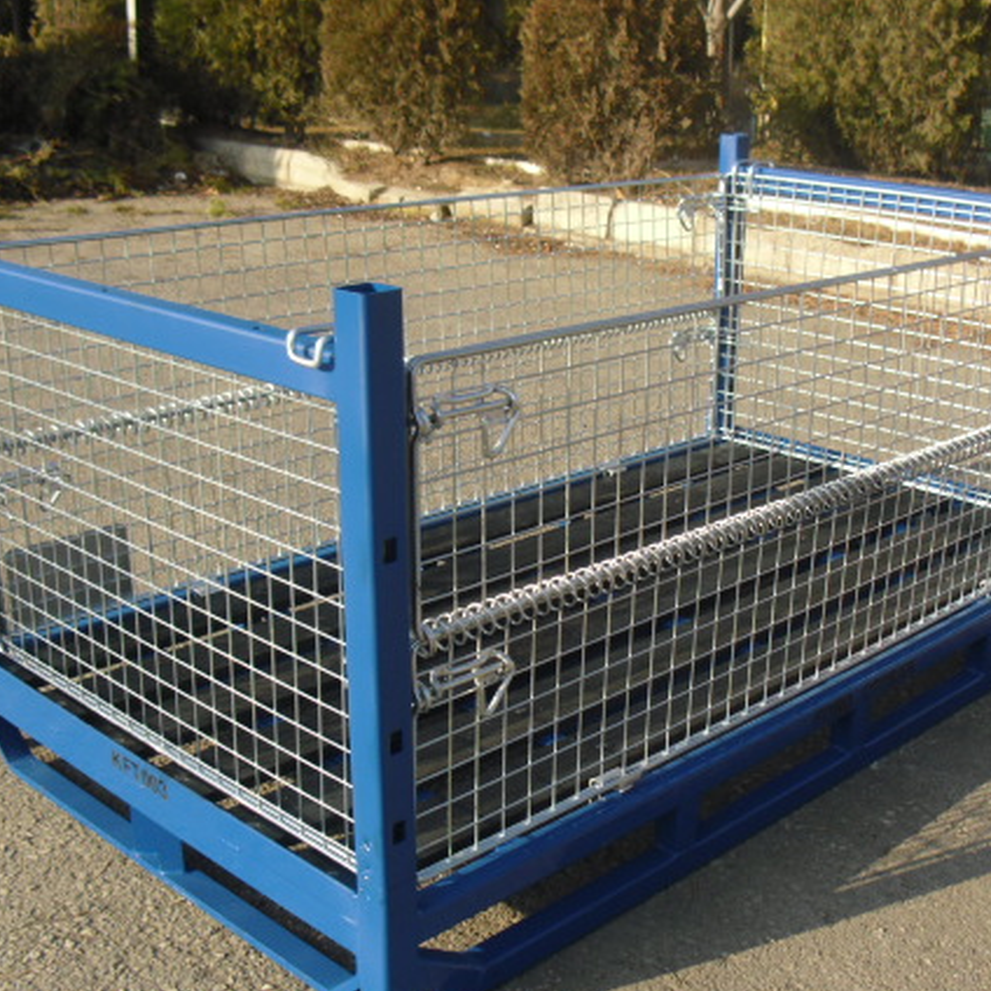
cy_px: 540
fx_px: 1555
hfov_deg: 35.3
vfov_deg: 35.3
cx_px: 561
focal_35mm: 48
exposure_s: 1/100
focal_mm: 6.3
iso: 100
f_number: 7.8
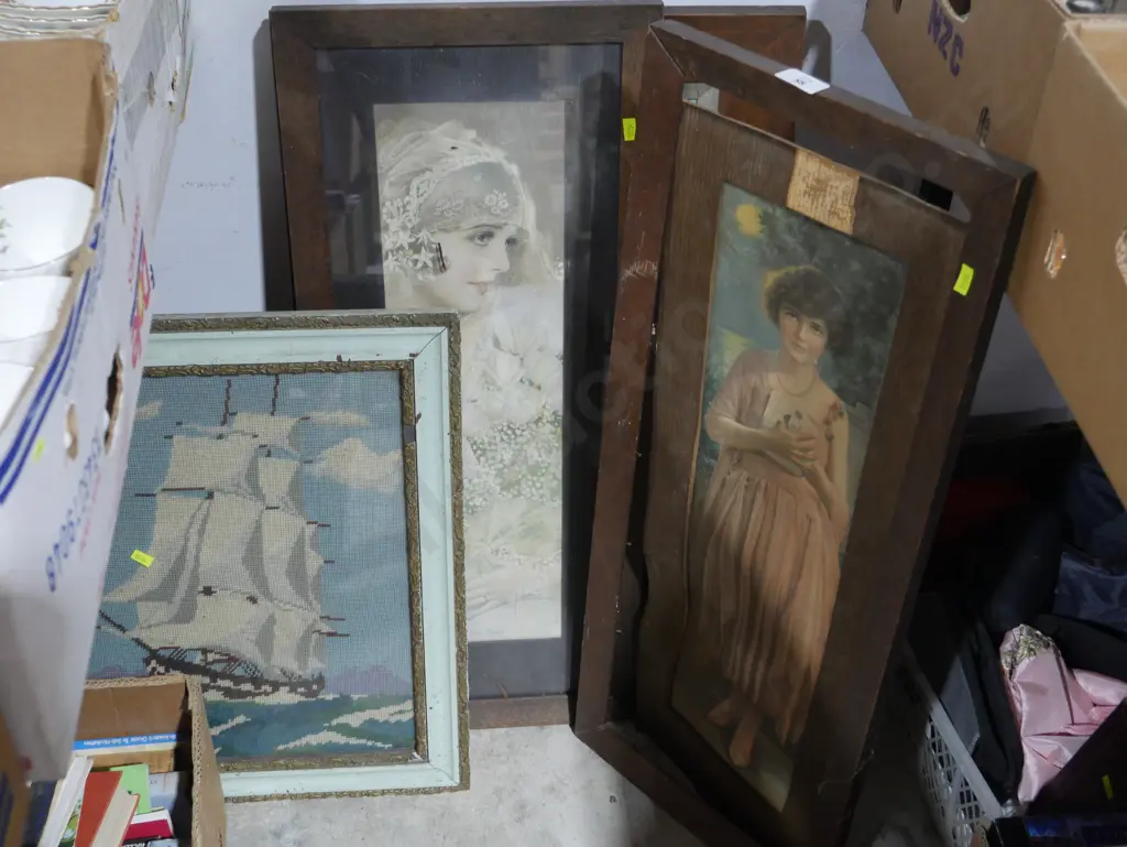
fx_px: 1433
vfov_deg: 32.9
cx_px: 564
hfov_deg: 42.9
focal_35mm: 44
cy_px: 424
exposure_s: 1/60
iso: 2000
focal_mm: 22
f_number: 4.7
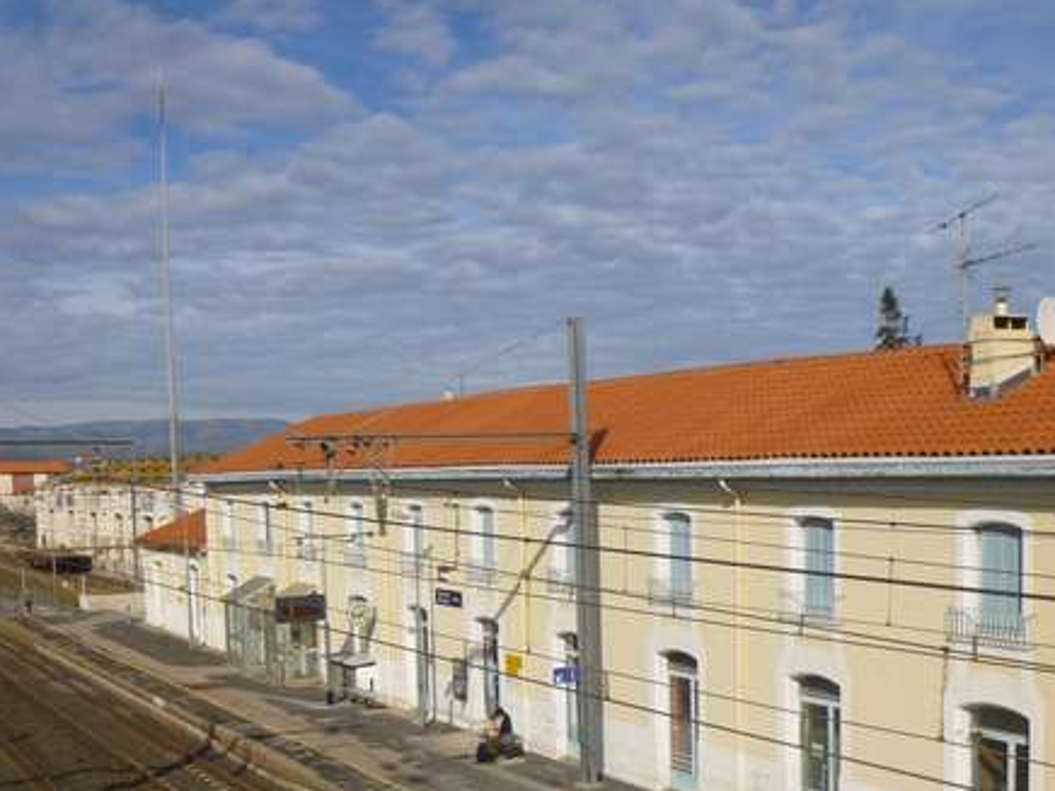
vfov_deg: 32.2
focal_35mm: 44
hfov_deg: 42.6
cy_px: 607
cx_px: 673
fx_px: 1341
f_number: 9
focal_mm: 4.5
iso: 100
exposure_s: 1/320
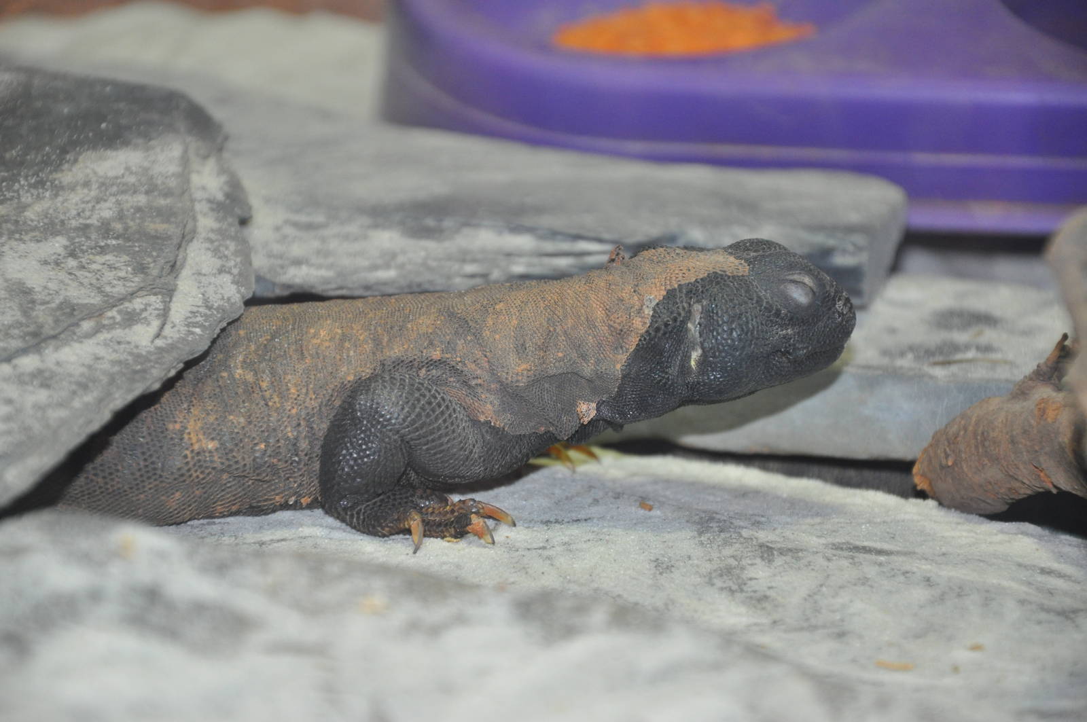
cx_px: 544
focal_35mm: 158
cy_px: 361
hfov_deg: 13.1
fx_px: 4750
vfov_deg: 8.7
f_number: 5.6
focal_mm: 105
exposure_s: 1/60
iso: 800
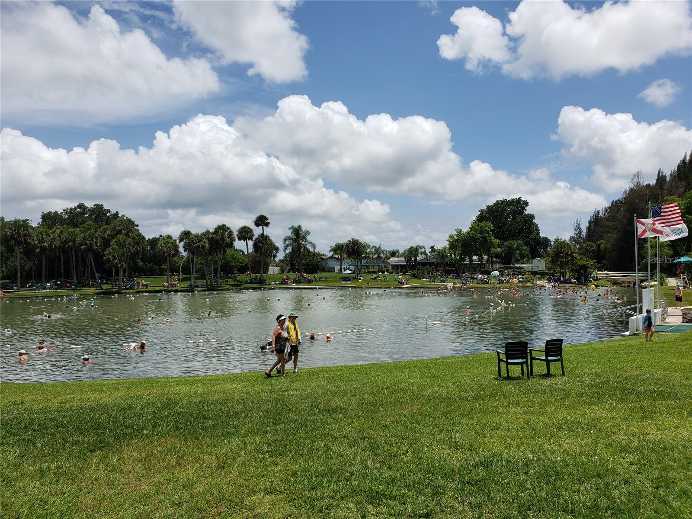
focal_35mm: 26
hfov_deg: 67.3
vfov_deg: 53.1
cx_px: 346
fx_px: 520
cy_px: 260
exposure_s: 1/2819
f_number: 2.4
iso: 50
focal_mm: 4.3
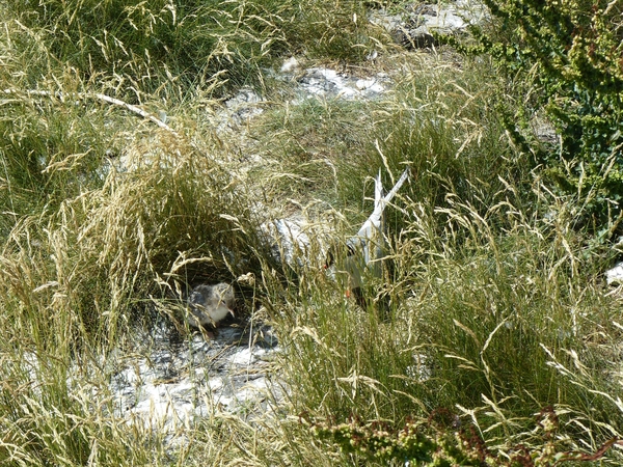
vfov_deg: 9.8
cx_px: 312
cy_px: 234
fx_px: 2718
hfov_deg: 13.1
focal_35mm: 151
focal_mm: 25.1
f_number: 5.6
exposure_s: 1/320
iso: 100
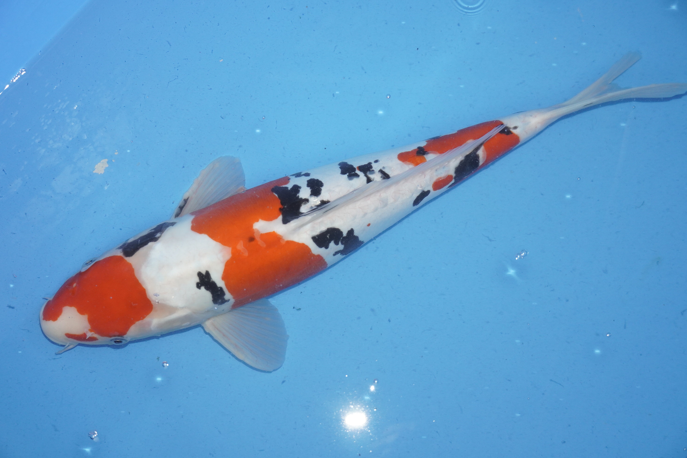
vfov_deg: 24.0
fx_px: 1078
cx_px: 338
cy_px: 229
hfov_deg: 35.3
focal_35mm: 57
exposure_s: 1/160
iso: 1000
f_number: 4.5
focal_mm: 37
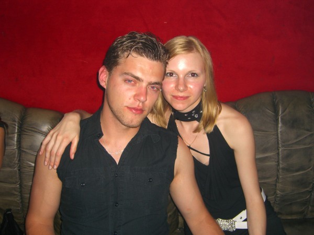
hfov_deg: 49.0
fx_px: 345
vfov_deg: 37.7
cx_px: 157
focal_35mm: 38
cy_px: 118
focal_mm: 7.9
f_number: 2.8
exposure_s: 1/60
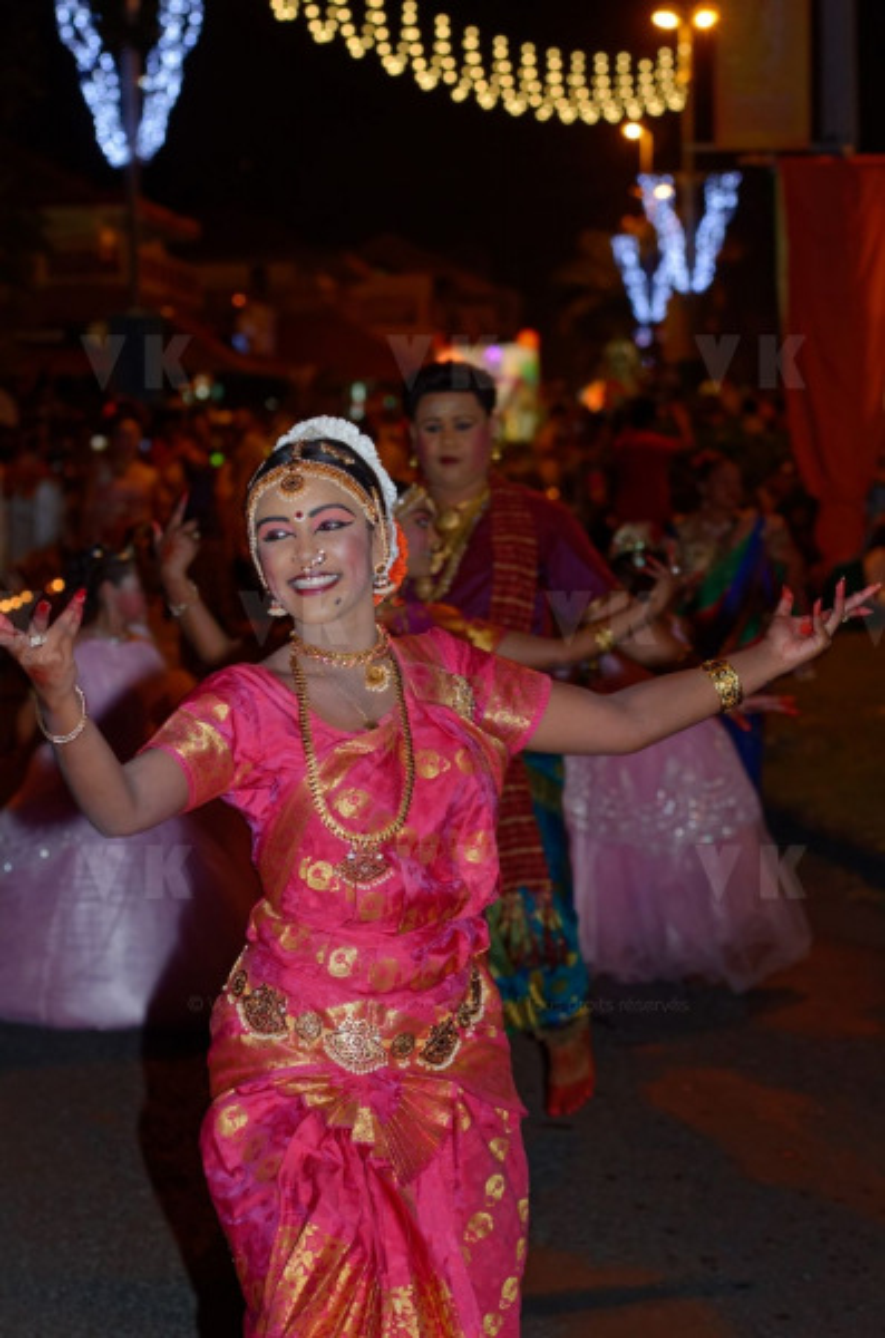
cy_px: 669
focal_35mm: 105
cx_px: 442
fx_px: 3892
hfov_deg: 13.0
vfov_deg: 19.5
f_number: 4
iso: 800
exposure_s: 1/60
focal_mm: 70
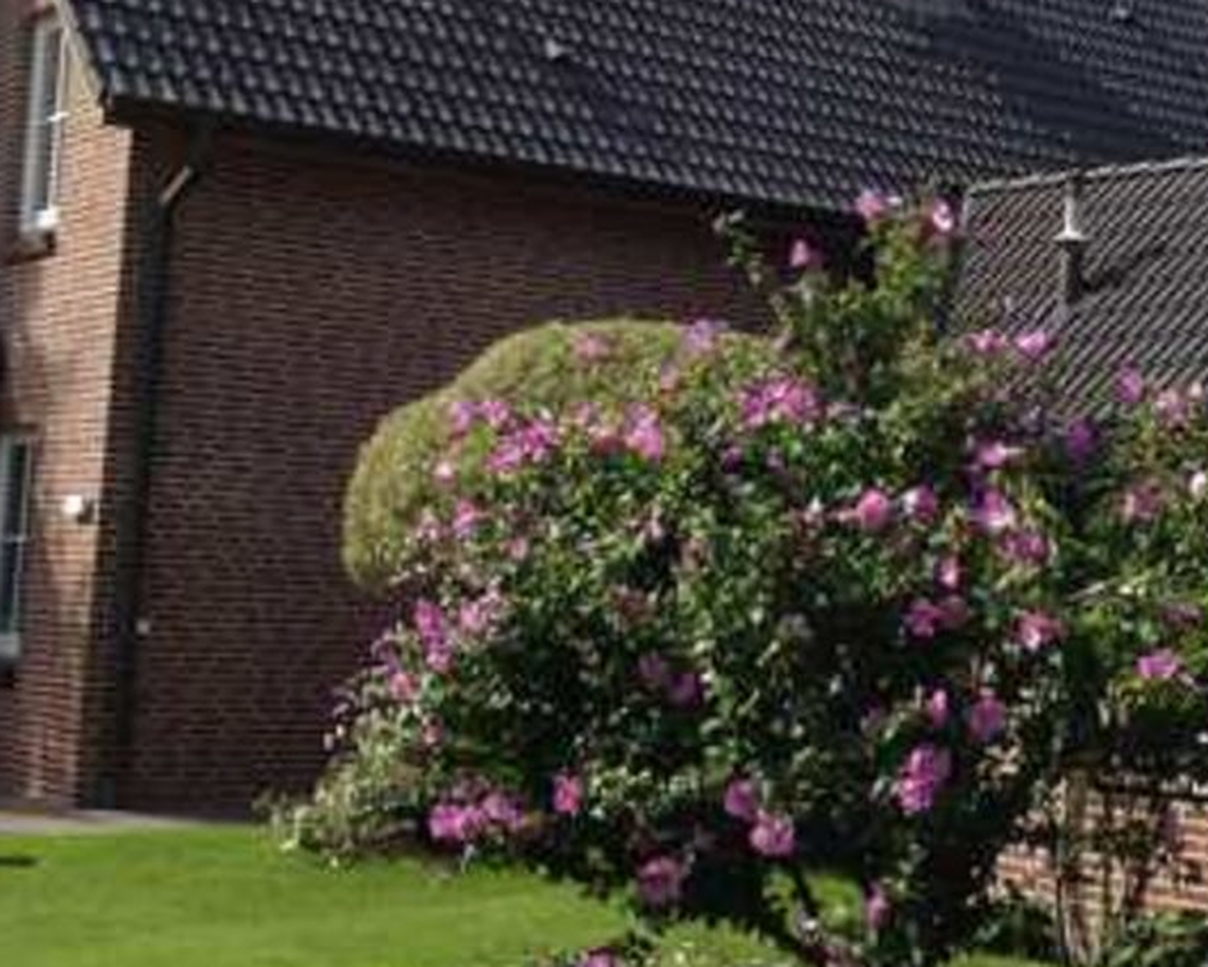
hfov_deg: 24.4
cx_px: 933
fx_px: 2754
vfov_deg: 19.9
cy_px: 334
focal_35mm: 77
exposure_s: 1/1175
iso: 50
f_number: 2.4
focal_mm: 4.28
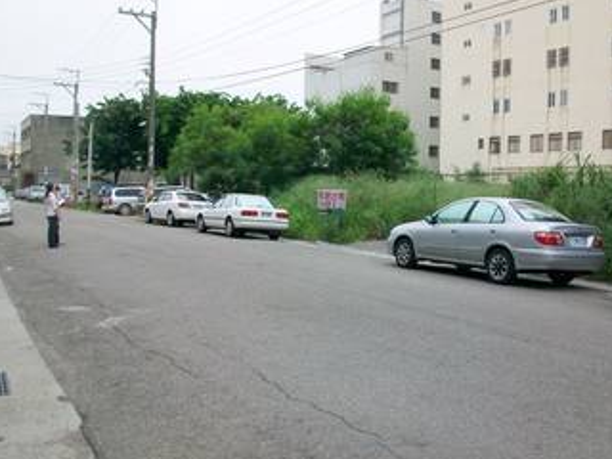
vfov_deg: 39.6
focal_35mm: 36
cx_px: 337
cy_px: 241
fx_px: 636
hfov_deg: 51.3
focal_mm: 5.7
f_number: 5.5
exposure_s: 1/250
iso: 64
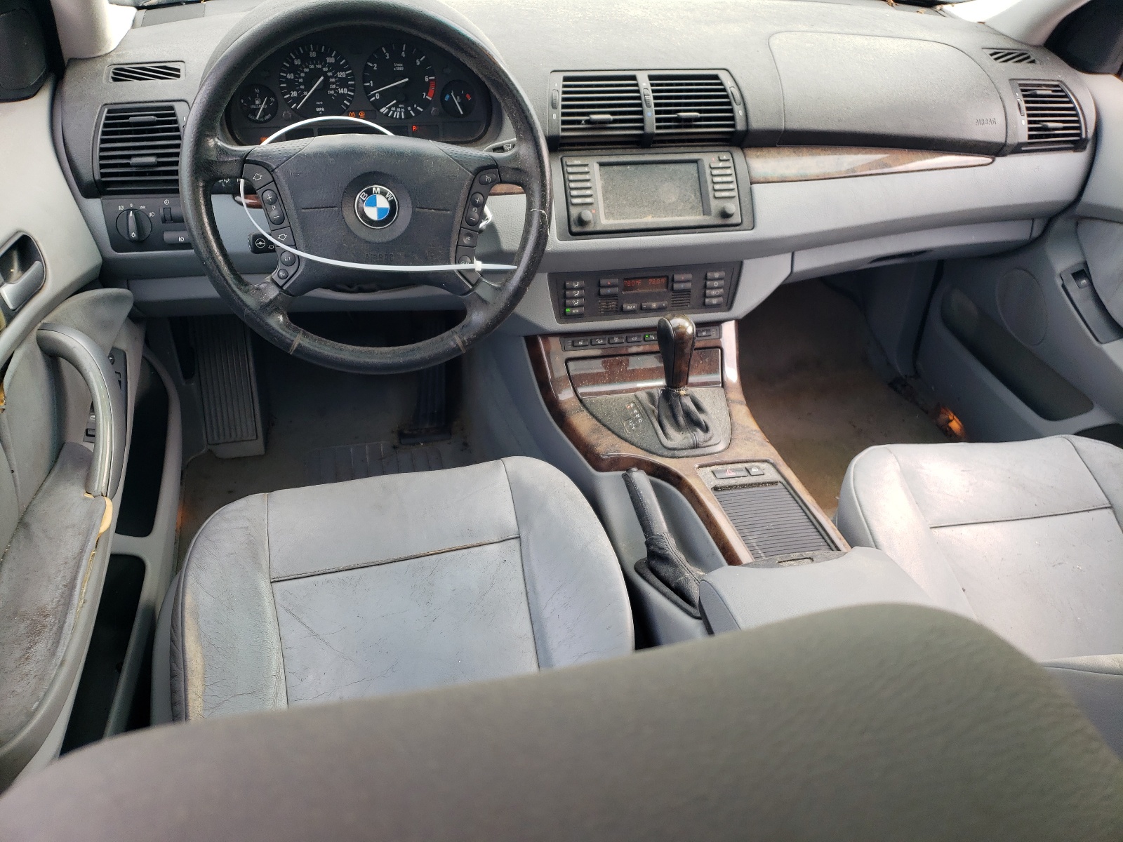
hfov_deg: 67.3
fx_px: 843
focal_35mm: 26
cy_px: 421
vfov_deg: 53.1
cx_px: 562
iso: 50
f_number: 1.5
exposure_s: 1/208
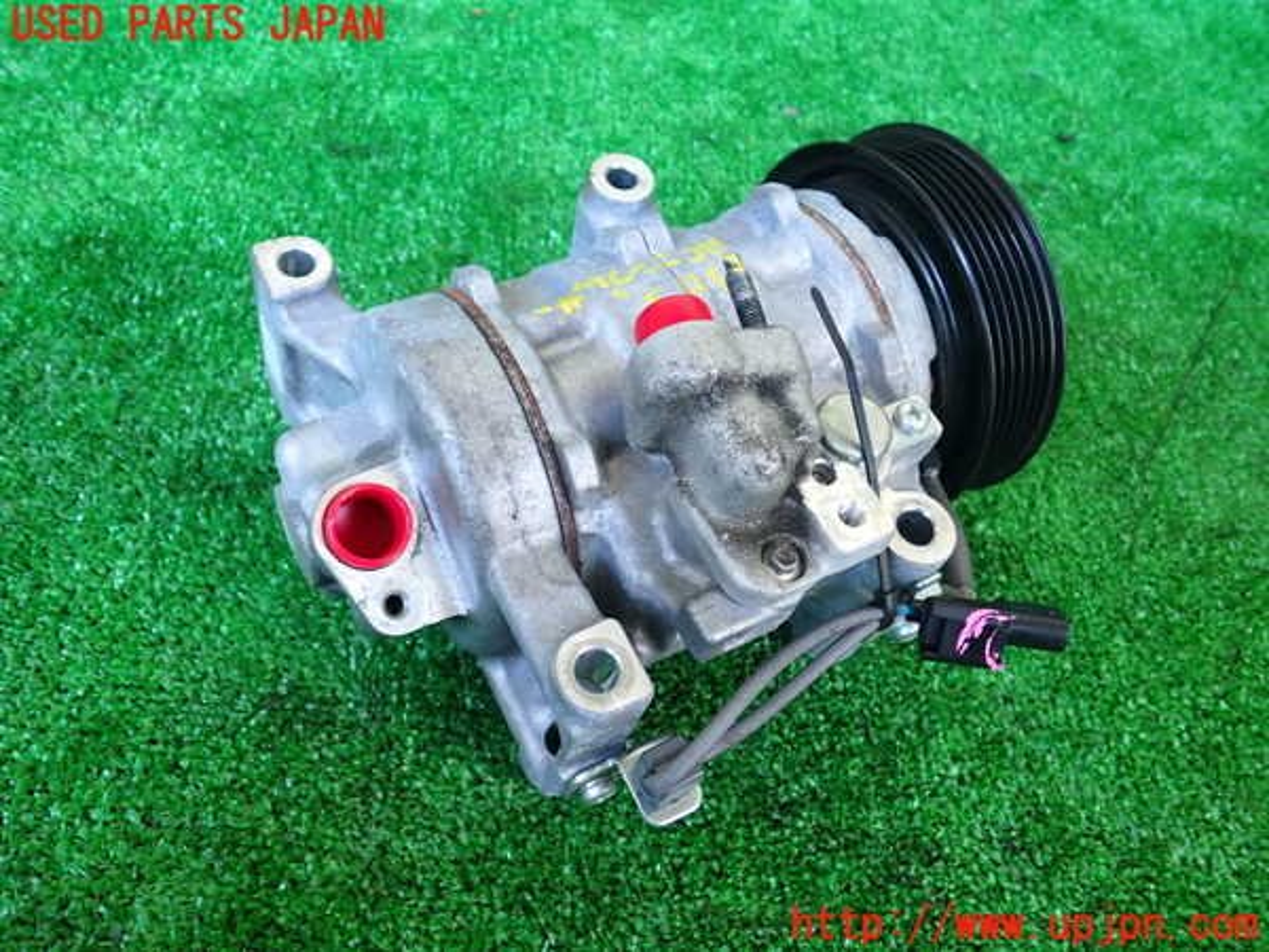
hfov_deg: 60.0
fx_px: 1100
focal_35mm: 30
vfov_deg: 46.8
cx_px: 634
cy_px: 476
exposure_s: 1/30
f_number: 2.3
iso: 200
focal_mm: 5.4
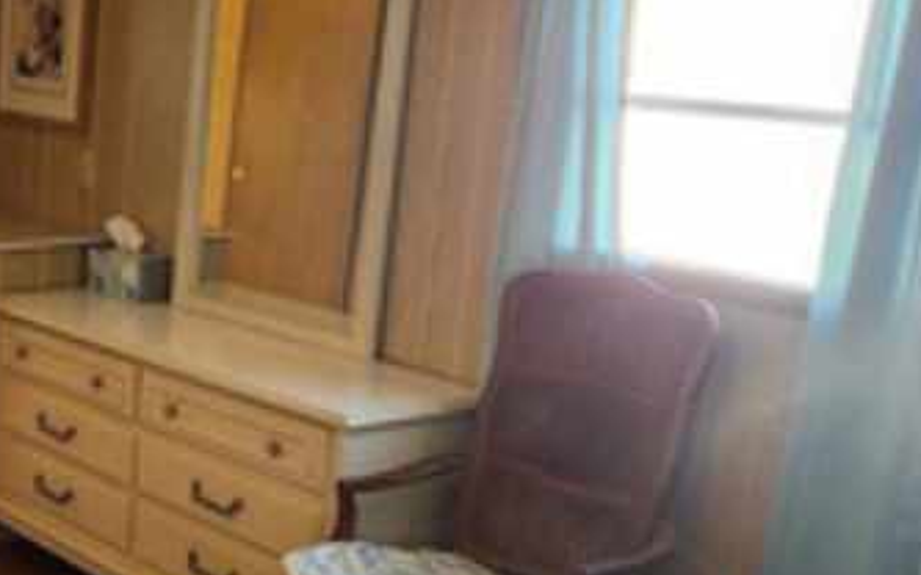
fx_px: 1330
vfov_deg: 24.4
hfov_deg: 30.6
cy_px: 299
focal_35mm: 53
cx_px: -254
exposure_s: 1/60
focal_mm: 2.2
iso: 160
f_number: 2.2
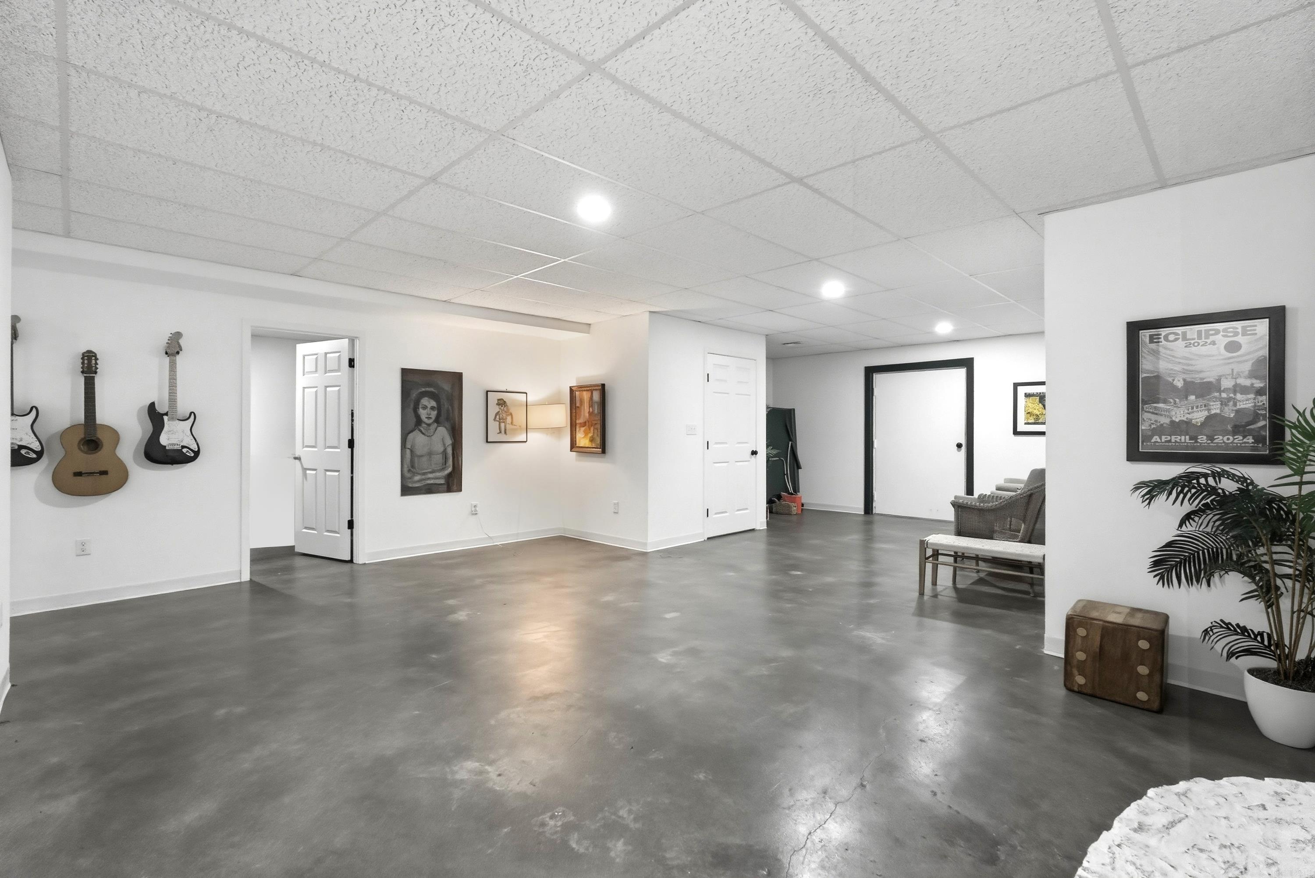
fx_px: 603
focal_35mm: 16
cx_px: 658
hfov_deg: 94.9
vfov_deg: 72.1
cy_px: 439
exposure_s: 1/640
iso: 3200
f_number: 5
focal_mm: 16.5
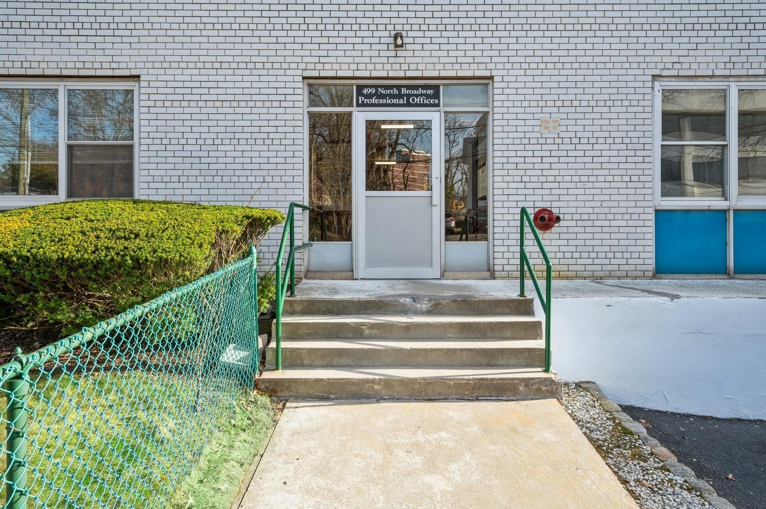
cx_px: 383
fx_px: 510
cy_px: 254
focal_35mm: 24
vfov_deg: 53.1
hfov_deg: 73.8
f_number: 11
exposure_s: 1/50
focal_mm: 24
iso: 200
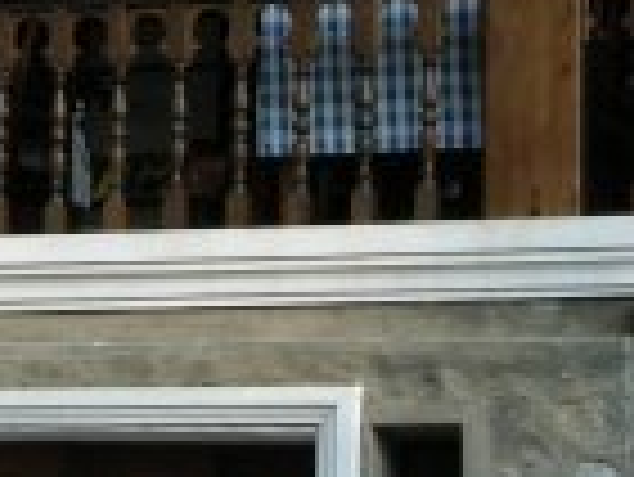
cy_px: 180
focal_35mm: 163
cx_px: 130
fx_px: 2988
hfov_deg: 12.1
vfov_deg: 9.1
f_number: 4.3
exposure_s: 1/127
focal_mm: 7.5
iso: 64
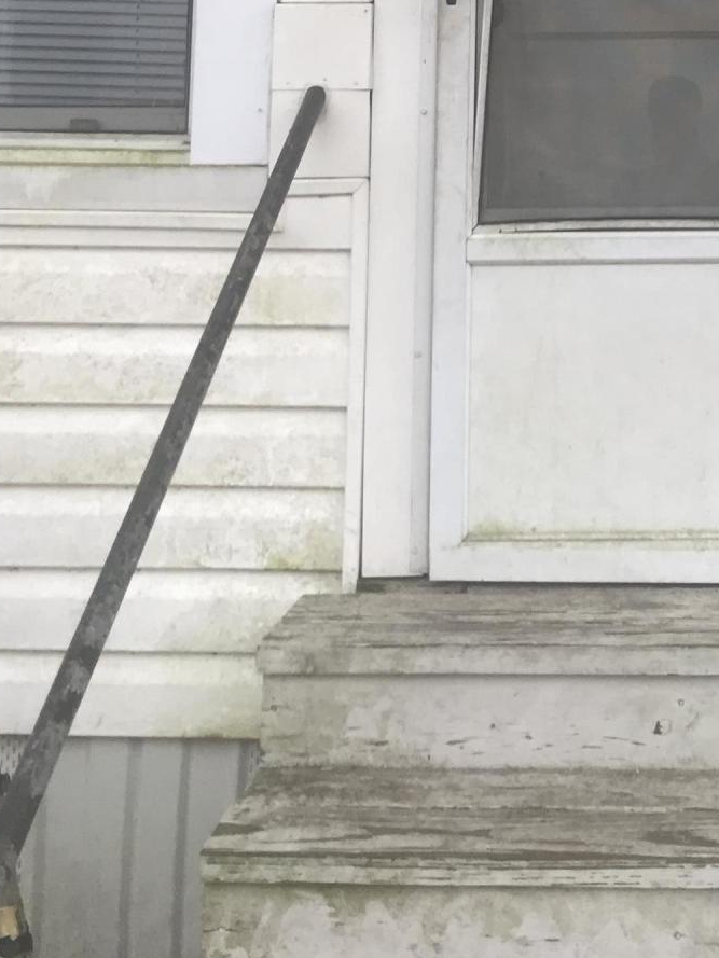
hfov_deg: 22.5
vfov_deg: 27.8
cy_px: -117
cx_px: 708
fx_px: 1744
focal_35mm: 63
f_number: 1.8
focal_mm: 3.99
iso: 20
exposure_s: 1/451
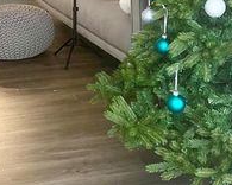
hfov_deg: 21.6
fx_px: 597
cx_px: 37
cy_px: 7
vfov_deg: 17.3
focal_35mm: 87
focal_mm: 5.7
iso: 125
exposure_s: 1/60
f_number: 1.5
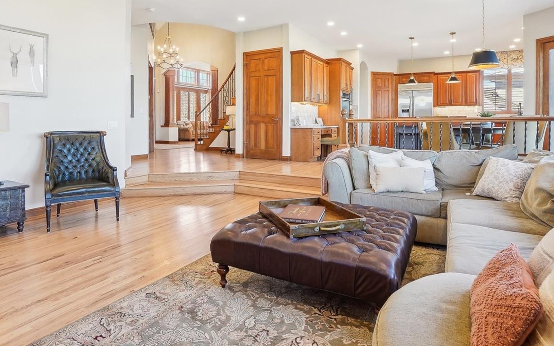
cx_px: 267
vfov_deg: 58.5
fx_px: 302
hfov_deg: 85.0
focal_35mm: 20
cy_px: 119
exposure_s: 1/25
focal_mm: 10
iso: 400
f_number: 8
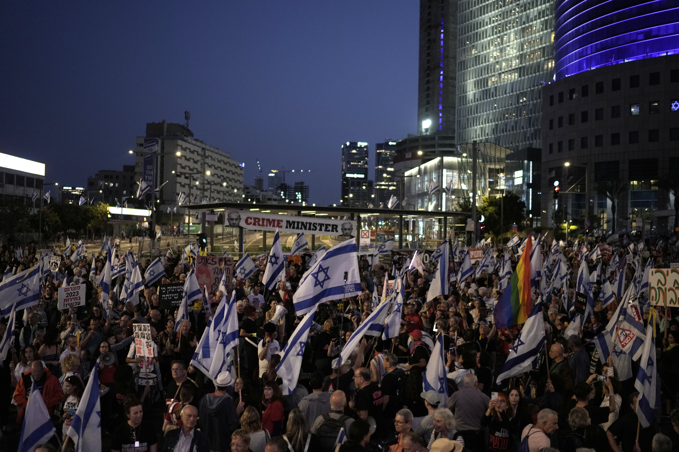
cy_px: 226
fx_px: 660
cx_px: 340
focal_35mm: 35
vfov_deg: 37.9
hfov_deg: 54.4
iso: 2500
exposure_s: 1/500
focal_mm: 35
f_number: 1.4
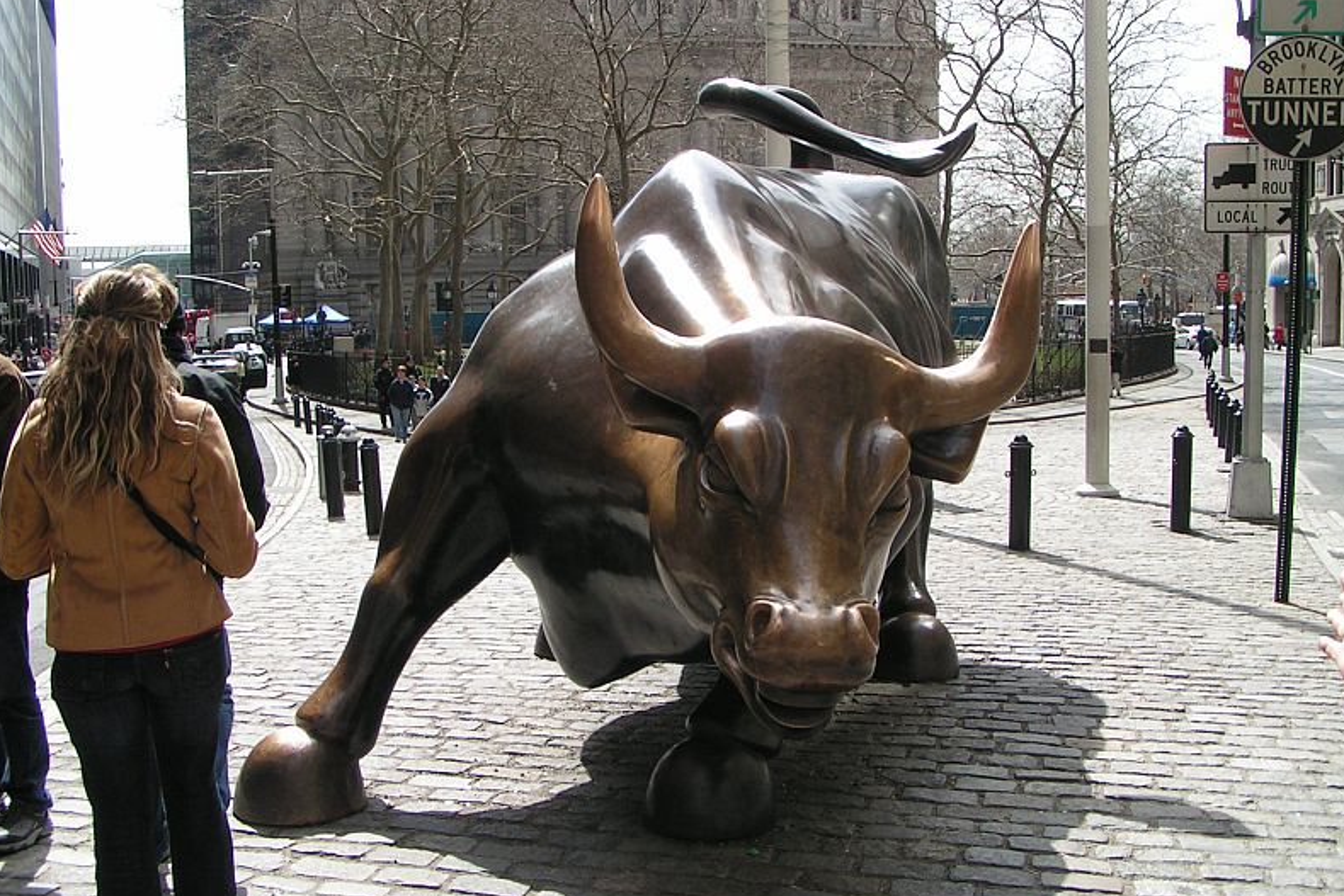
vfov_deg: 33.4
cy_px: 451
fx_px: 1494
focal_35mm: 40
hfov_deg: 48.5
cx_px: 674
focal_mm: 5.8
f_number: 5.6
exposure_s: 1/250
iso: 50
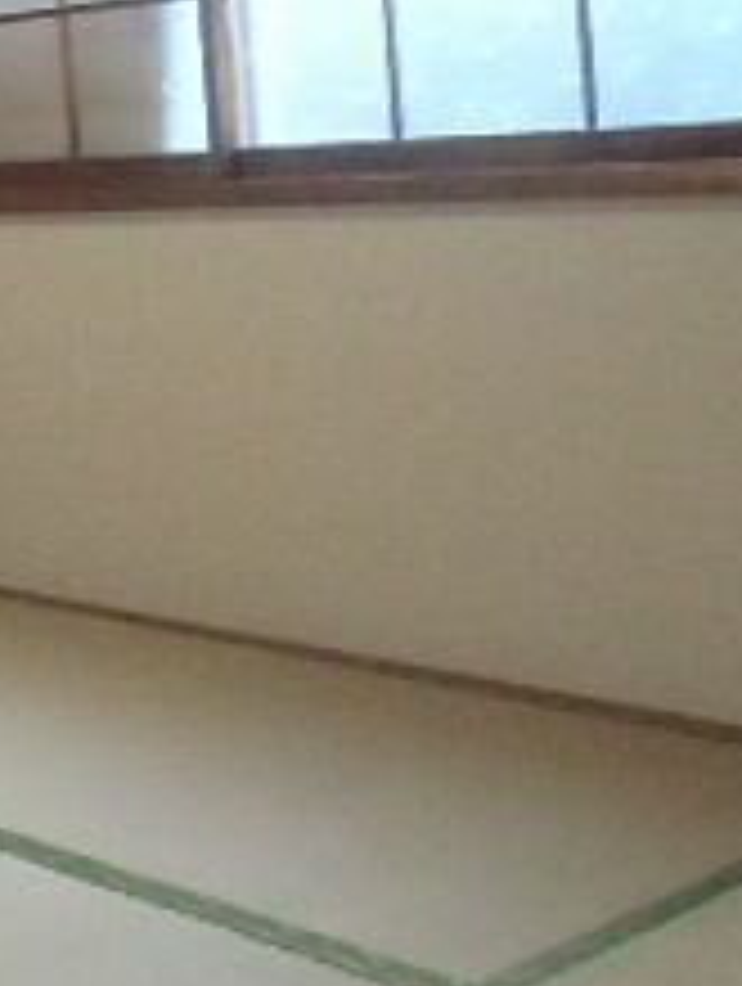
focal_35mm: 70
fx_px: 1995
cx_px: -594
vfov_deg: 27.2
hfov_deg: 17.2
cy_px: 212
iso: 800
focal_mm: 4.24
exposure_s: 1/25
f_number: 3
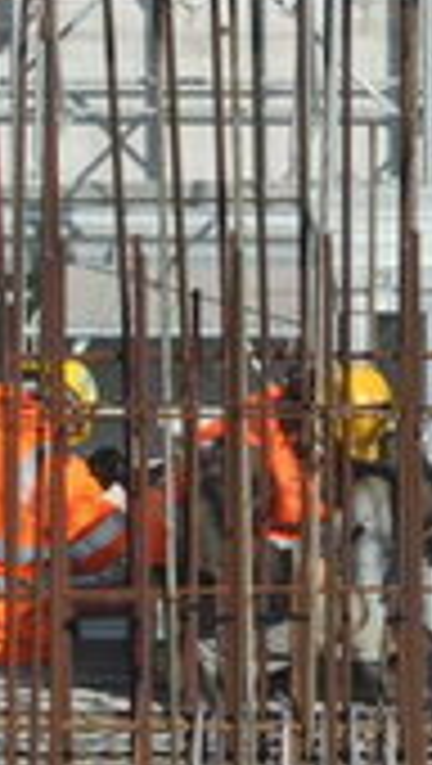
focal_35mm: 966
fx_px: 19614
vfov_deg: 2.2
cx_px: 1008
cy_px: 414
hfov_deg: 1.3
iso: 200
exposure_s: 1/400
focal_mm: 145
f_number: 10
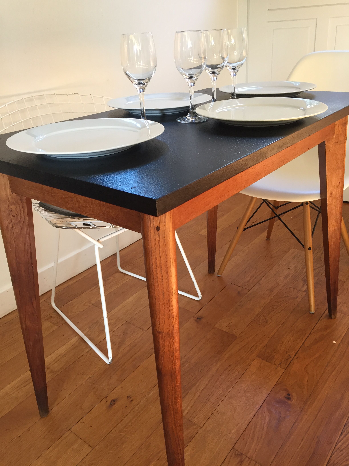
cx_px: 174
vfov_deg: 61.7
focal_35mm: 29
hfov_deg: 48.2
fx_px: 390
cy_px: 233
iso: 80
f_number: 2.2
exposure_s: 1/33
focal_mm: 4.15
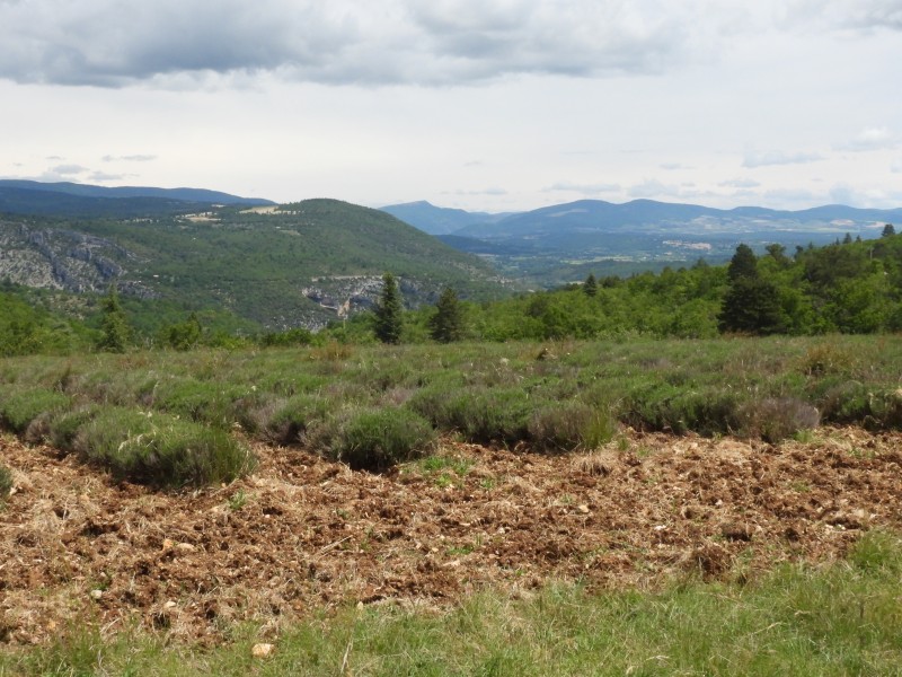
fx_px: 1303
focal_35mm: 50
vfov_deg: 29.1
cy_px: 338
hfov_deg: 38.2
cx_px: 451
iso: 400
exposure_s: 1/1250
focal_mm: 8.9
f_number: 8
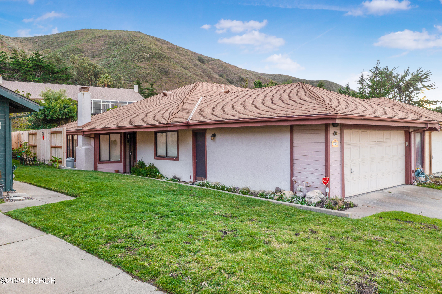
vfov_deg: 46.4
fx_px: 344
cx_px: 221
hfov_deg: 65.5
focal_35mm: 28
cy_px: 147
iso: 100
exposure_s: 1/80
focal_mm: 10.26
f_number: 4
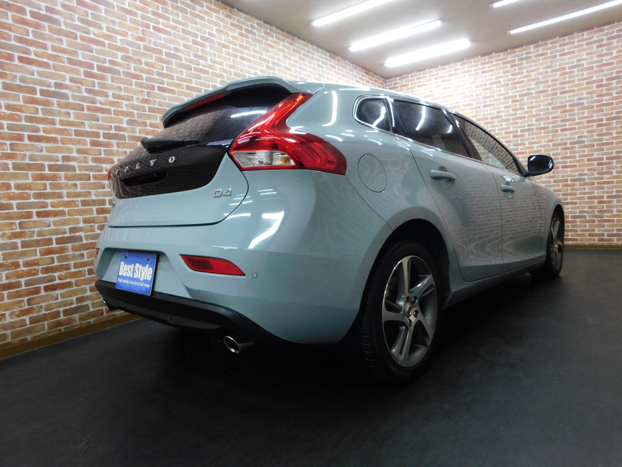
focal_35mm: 23
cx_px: 311
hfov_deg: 73.9
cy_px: 234
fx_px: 413
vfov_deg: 58.9
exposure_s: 1/30
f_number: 3
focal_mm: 4
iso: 250
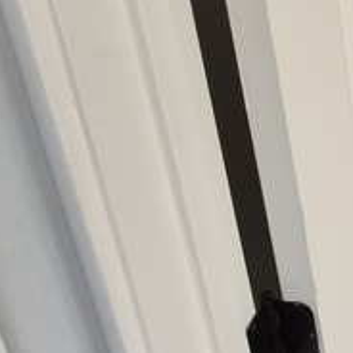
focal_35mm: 40
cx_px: 599
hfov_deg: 24.3
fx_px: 461
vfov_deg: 40.7
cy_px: 88
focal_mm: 1.74
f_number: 2.2
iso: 200
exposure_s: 1/60
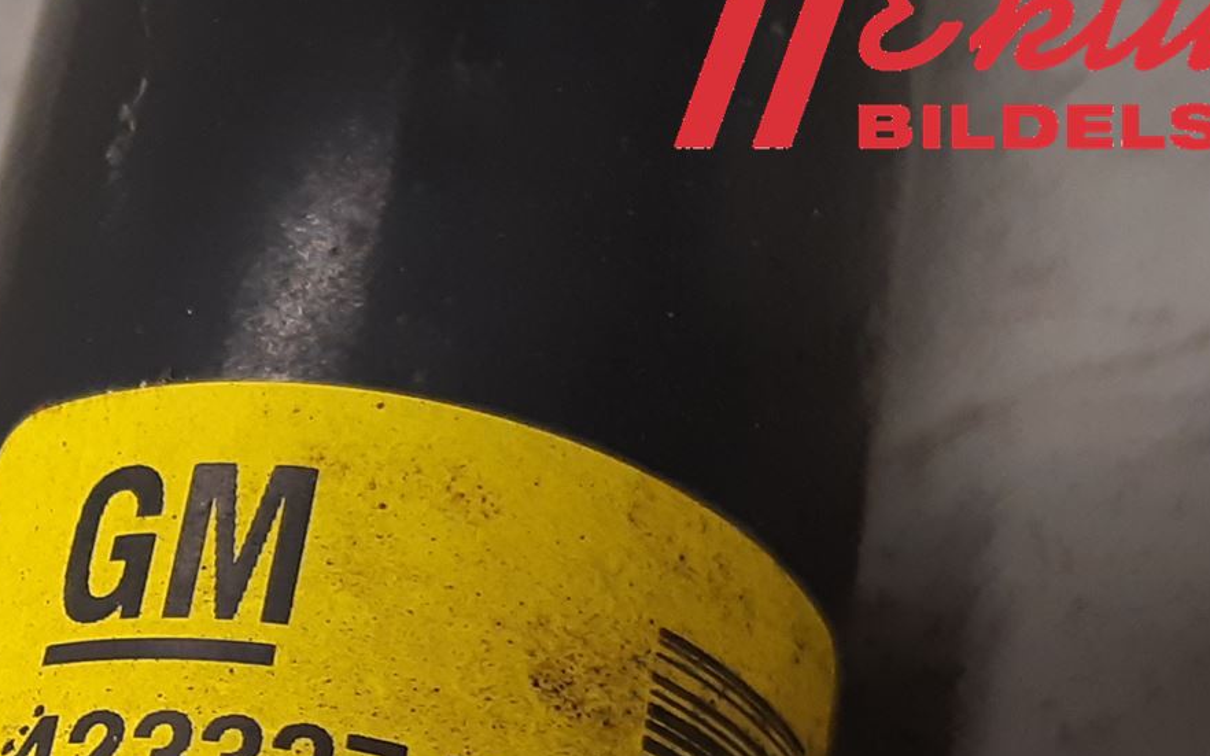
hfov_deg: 30.5
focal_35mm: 64
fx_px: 2110
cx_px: 111
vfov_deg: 18.9
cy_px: 970
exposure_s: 1/50
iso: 125
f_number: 1.7
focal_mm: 3.93
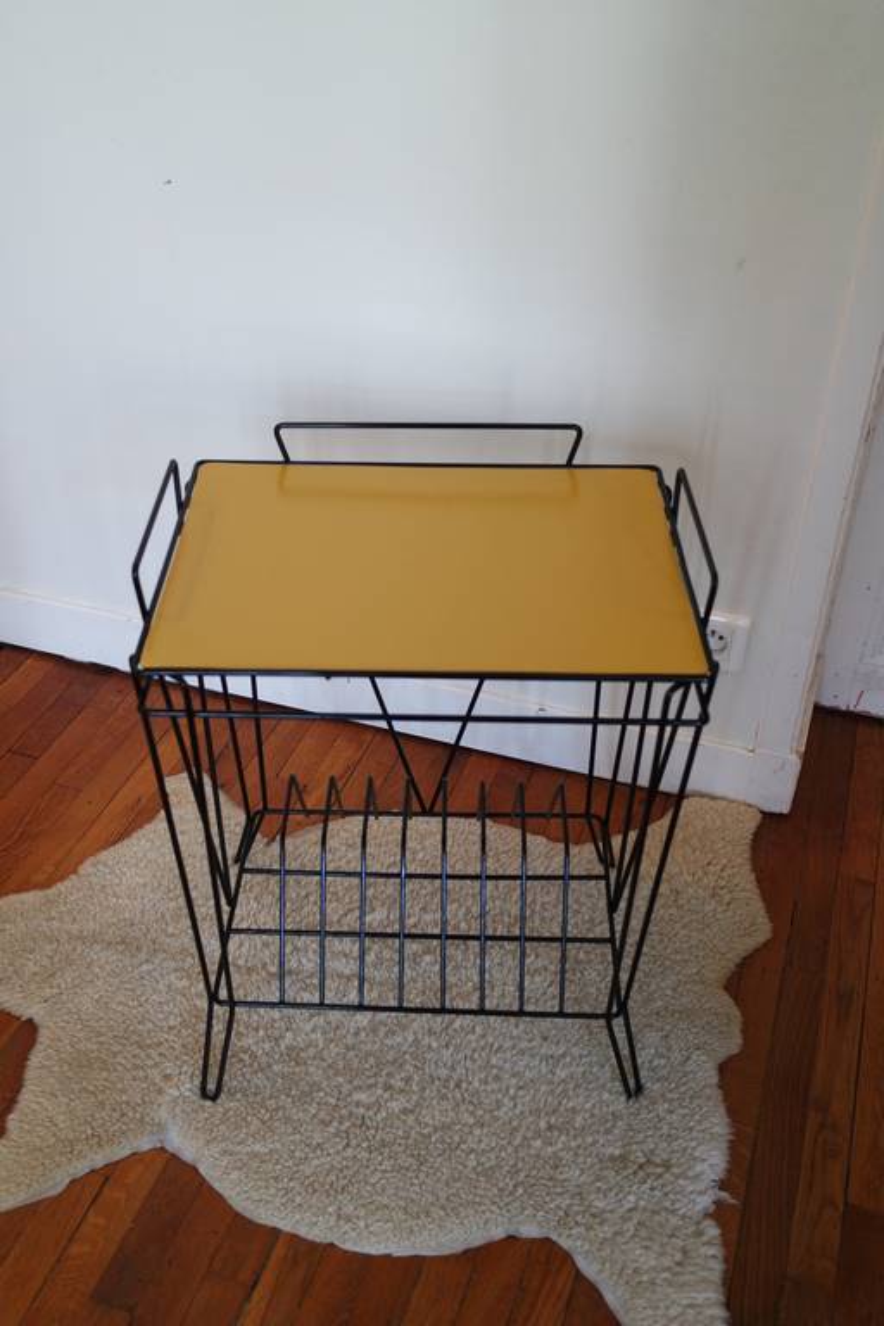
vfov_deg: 53.1
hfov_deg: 36.9
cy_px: 663
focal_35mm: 36
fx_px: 1326
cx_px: 442
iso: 800
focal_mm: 24
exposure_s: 1/50
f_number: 3.5
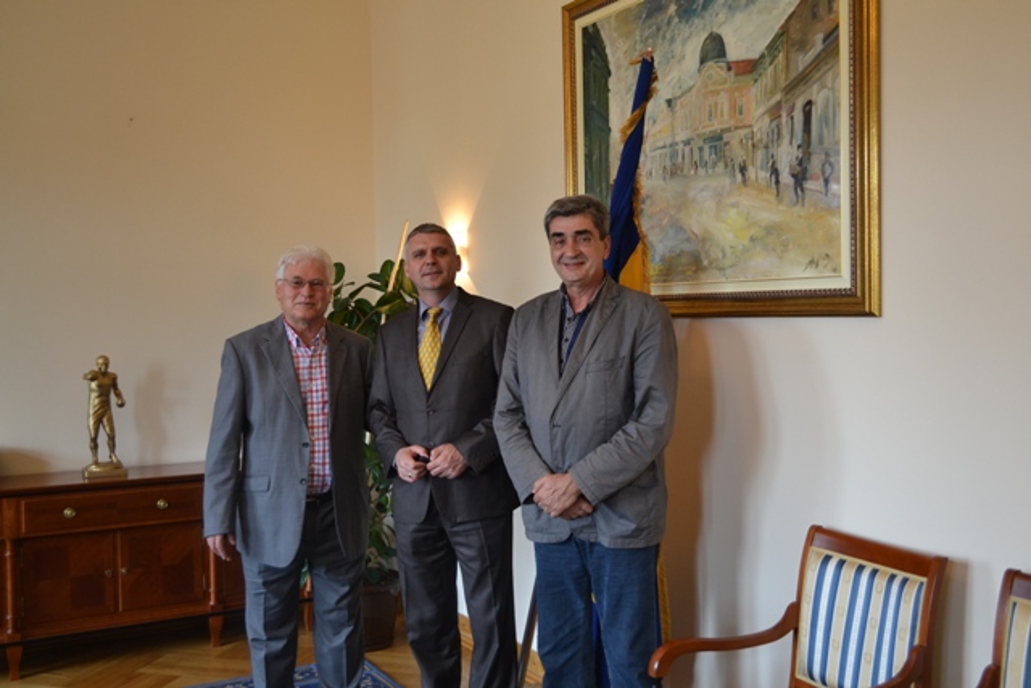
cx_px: 516
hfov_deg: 57.2
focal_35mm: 33
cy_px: 344
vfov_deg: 40.0
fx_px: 945
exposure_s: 1/60
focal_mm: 22
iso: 400
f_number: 4
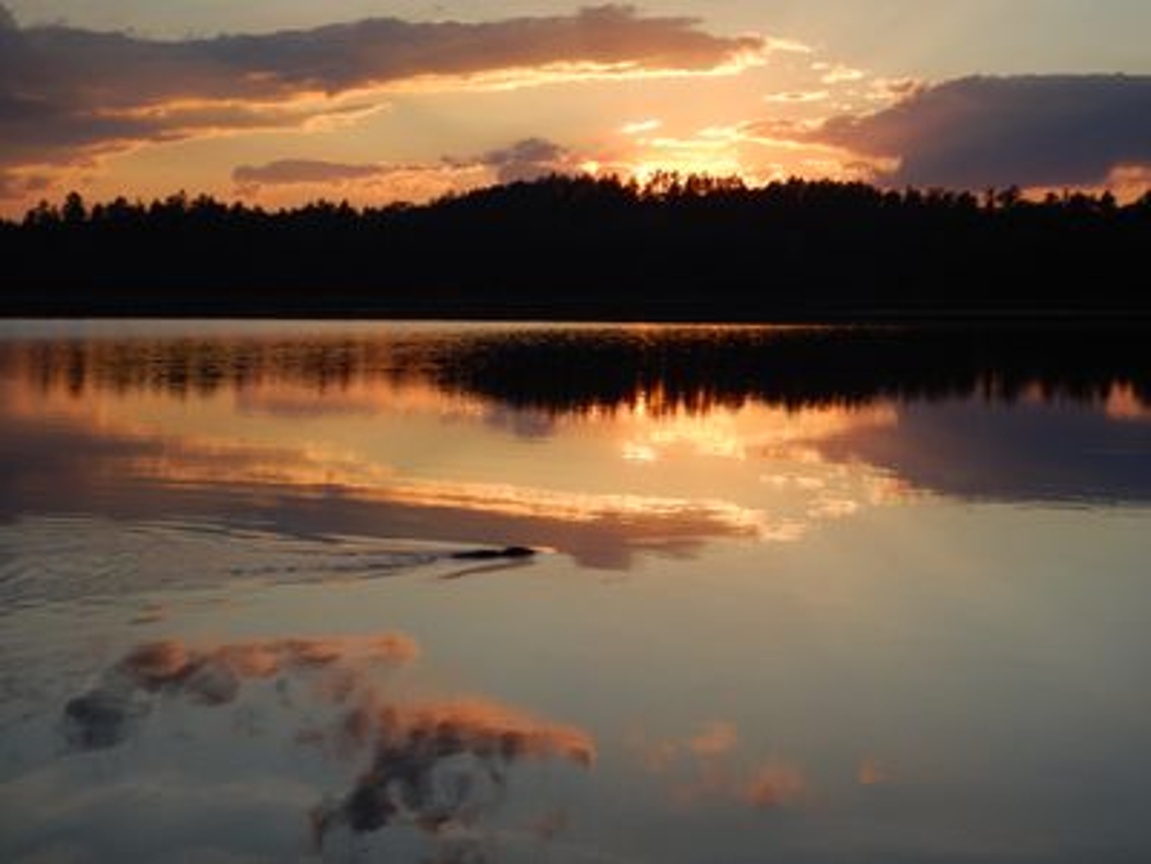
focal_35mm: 72
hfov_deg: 27.0
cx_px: 576
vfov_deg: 20.4
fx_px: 2394
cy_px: 432
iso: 125
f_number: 4.5
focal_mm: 13
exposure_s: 1/400
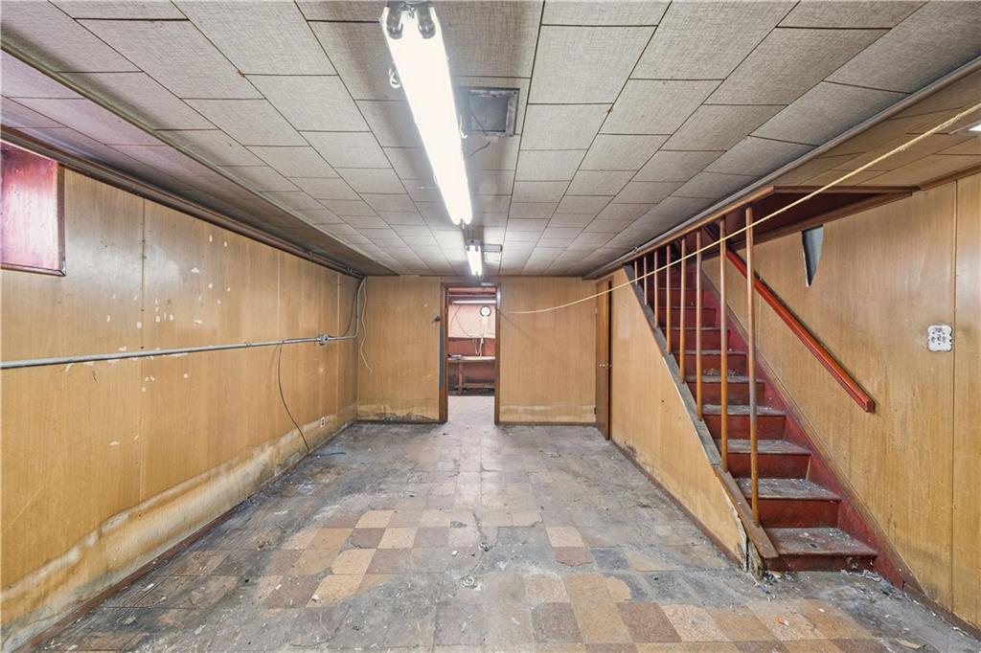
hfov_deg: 112.6
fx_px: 327
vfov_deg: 90.0
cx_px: 490
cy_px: 326
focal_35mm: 12
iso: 320
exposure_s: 1/4
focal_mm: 8
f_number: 8
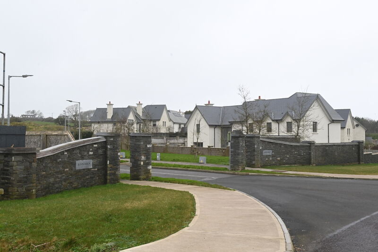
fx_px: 441
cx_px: 189
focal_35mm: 42
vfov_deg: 31.9
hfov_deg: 46.4
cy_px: 126
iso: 1250
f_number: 9
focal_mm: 42
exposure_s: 1/320
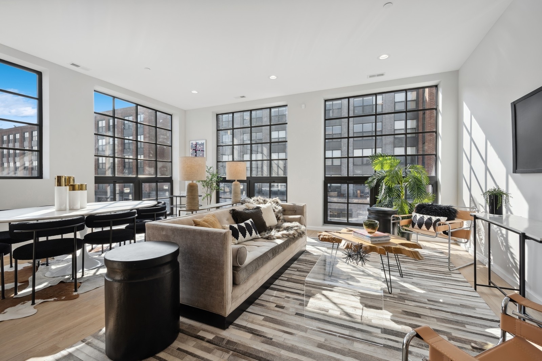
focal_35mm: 16
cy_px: 180
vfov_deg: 75.5
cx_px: 271
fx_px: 233
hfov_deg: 98.6
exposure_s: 1/60
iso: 200
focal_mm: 15.5
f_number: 9.5
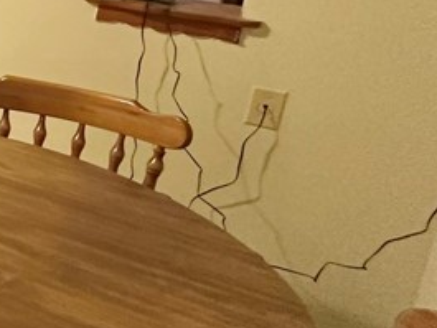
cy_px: -31
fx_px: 682
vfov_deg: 25.2
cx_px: -394
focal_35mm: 54
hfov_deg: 20.6
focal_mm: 2.22
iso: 320
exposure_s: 1/60
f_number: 2.2
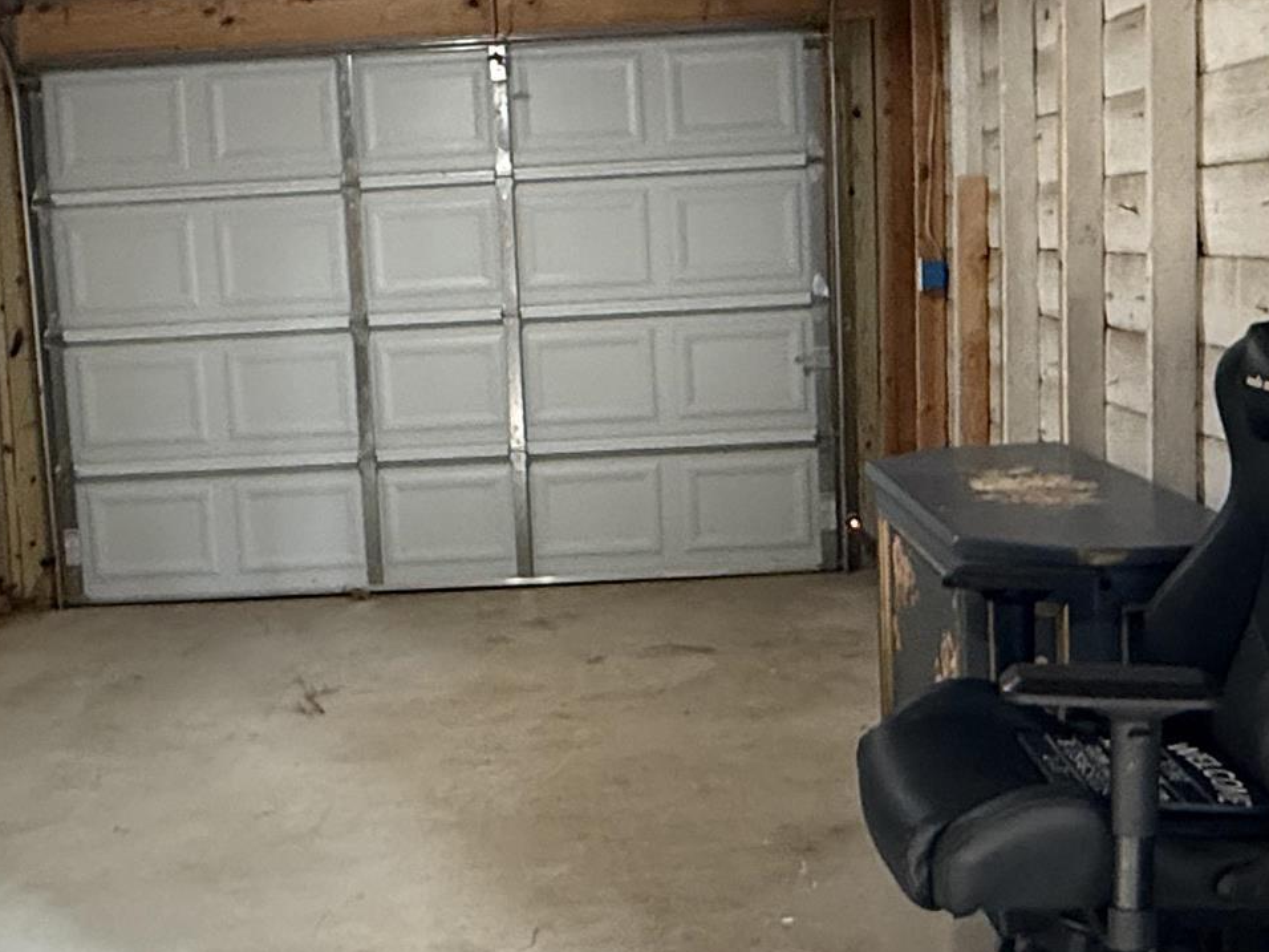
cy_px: 396
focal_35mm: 45
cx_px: 580
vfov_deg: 32.1
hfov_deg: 42.0
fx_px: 1650
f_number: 2.2
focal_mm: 2.22
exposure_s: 1/60
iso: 800
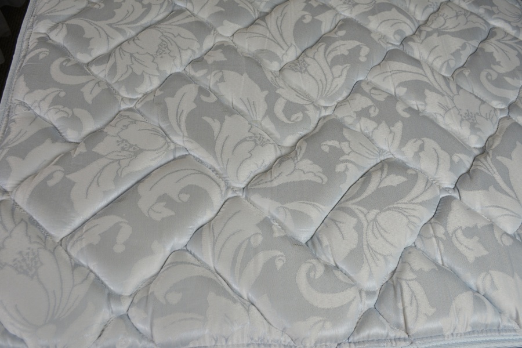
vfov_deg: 43.6
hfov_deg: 61.9
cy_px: 174
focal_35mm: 30
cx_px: 261
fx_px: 435
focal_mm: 20
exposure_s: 1/125
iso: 400
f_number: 5.6
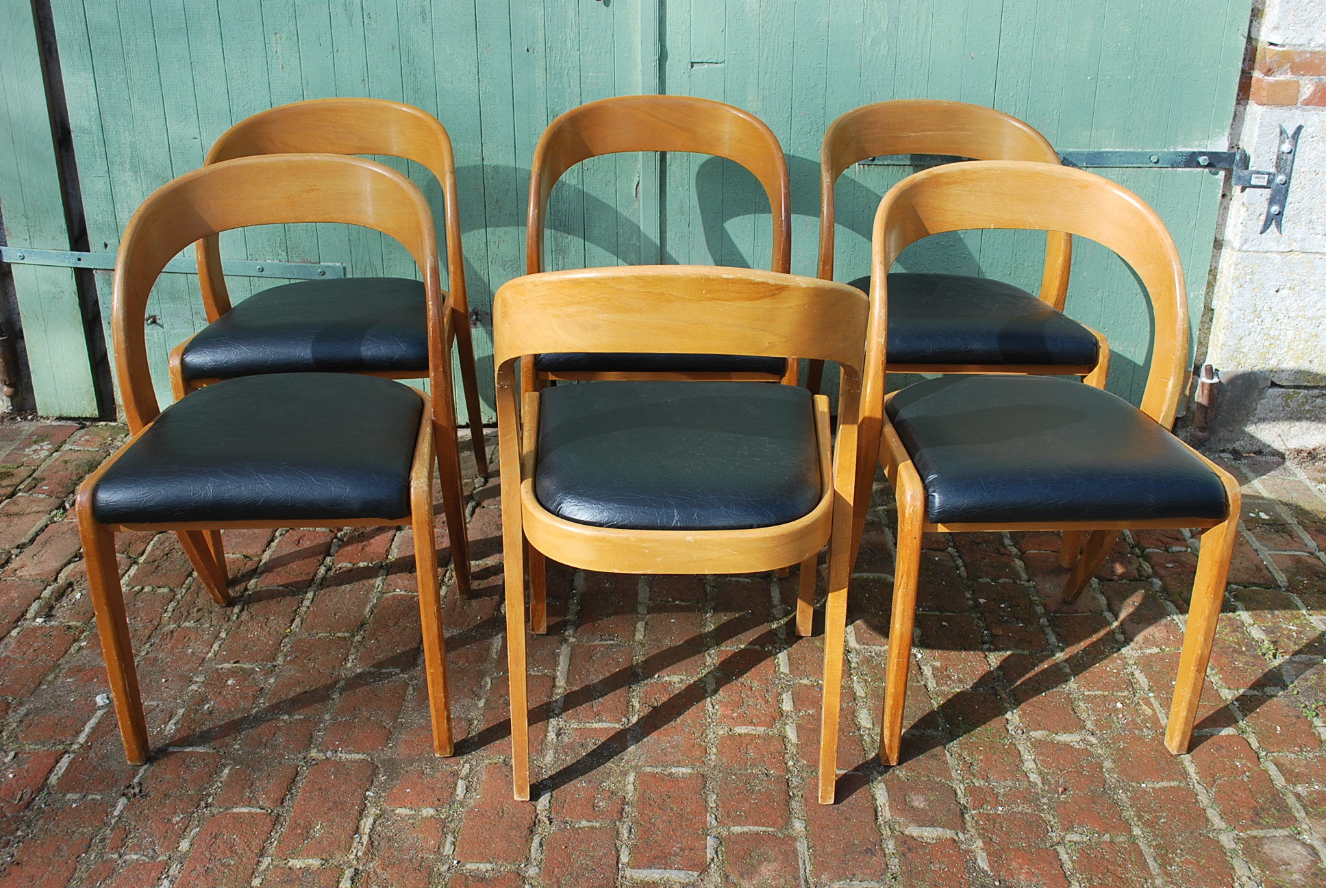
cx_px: 663
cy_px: 444
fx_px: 1328
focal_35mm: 36
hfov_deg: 53.1
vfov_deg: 37.0
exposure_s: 1/160
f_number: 6.3
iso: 100
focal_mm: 24
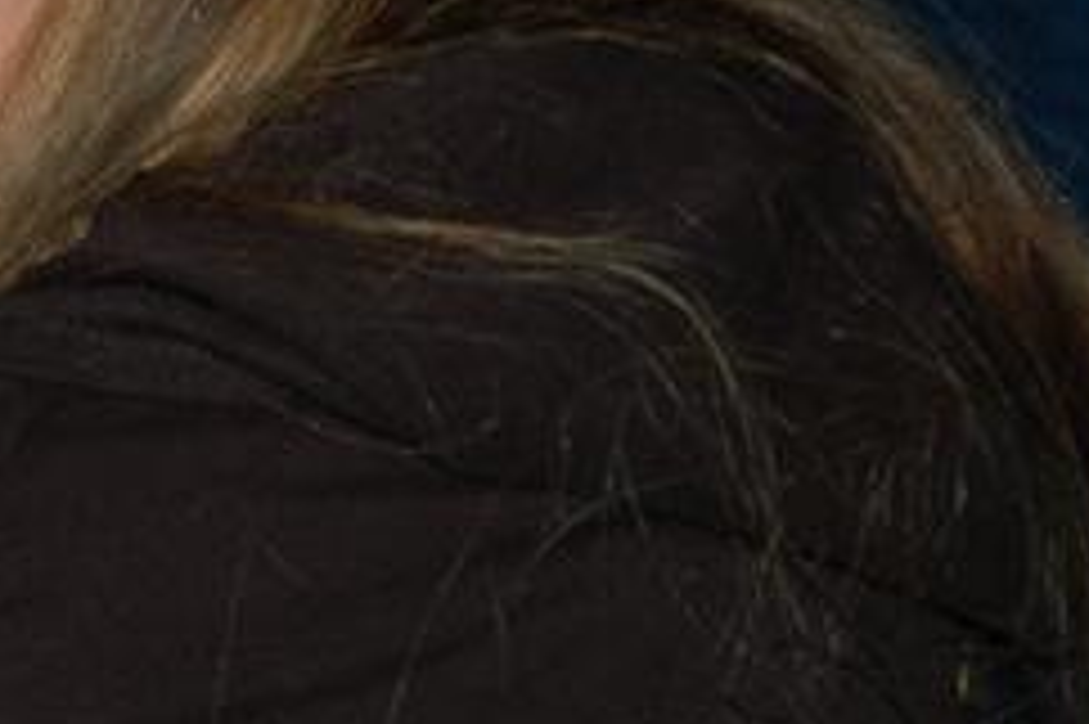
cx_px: -254
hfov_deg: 6.5
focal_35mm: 313
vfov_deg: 4.4
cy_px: 22
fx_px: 9461
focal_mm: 70
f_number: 4.5
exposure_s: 1/60
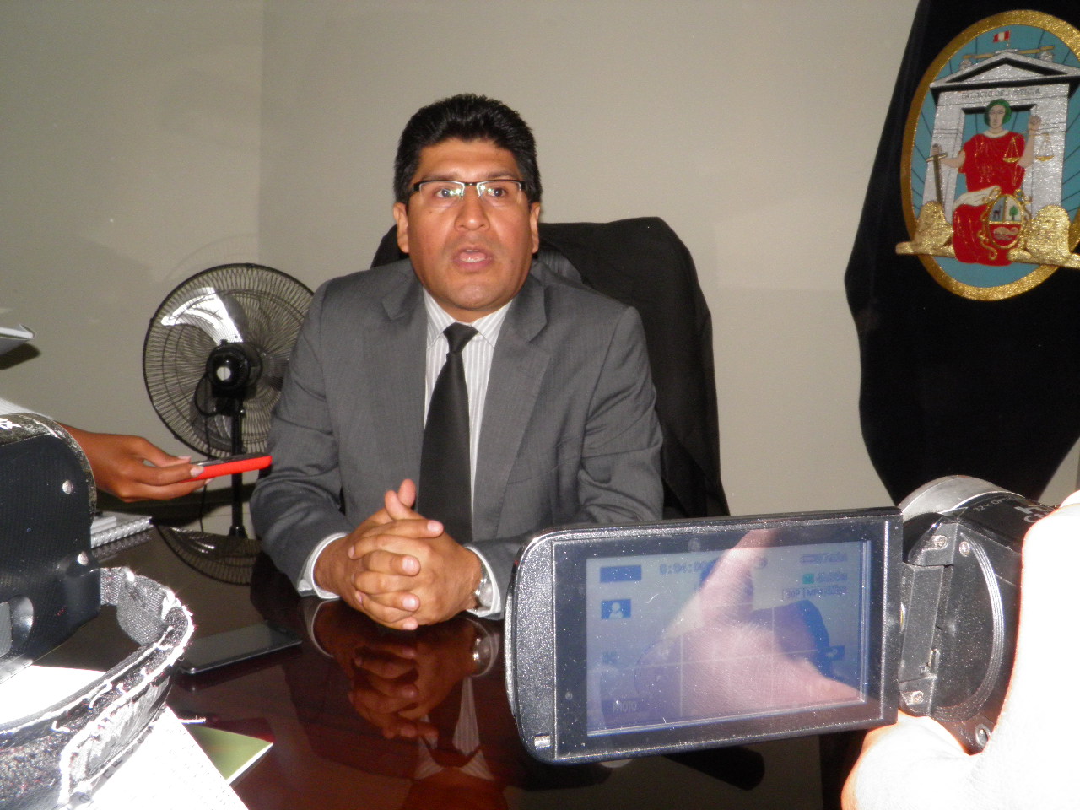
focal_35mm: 28
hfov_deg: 63.4
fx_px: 874
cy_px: 405
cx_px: 540
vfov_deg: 49.7
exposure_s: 1/30
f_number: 8
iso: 200
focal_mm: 4.9
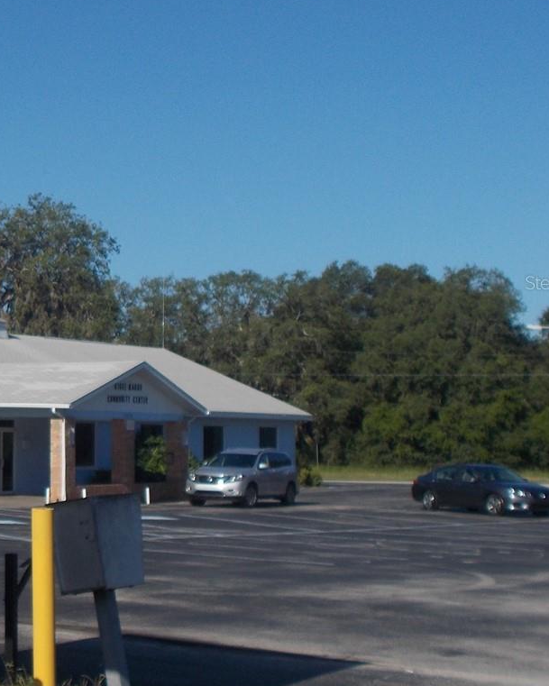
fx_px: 1625
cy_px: 282
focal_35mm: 80
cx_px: -111
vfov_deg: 23.8
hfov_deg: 18.2
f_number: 9.8
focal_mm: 6.9
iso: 80
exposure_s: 1/160
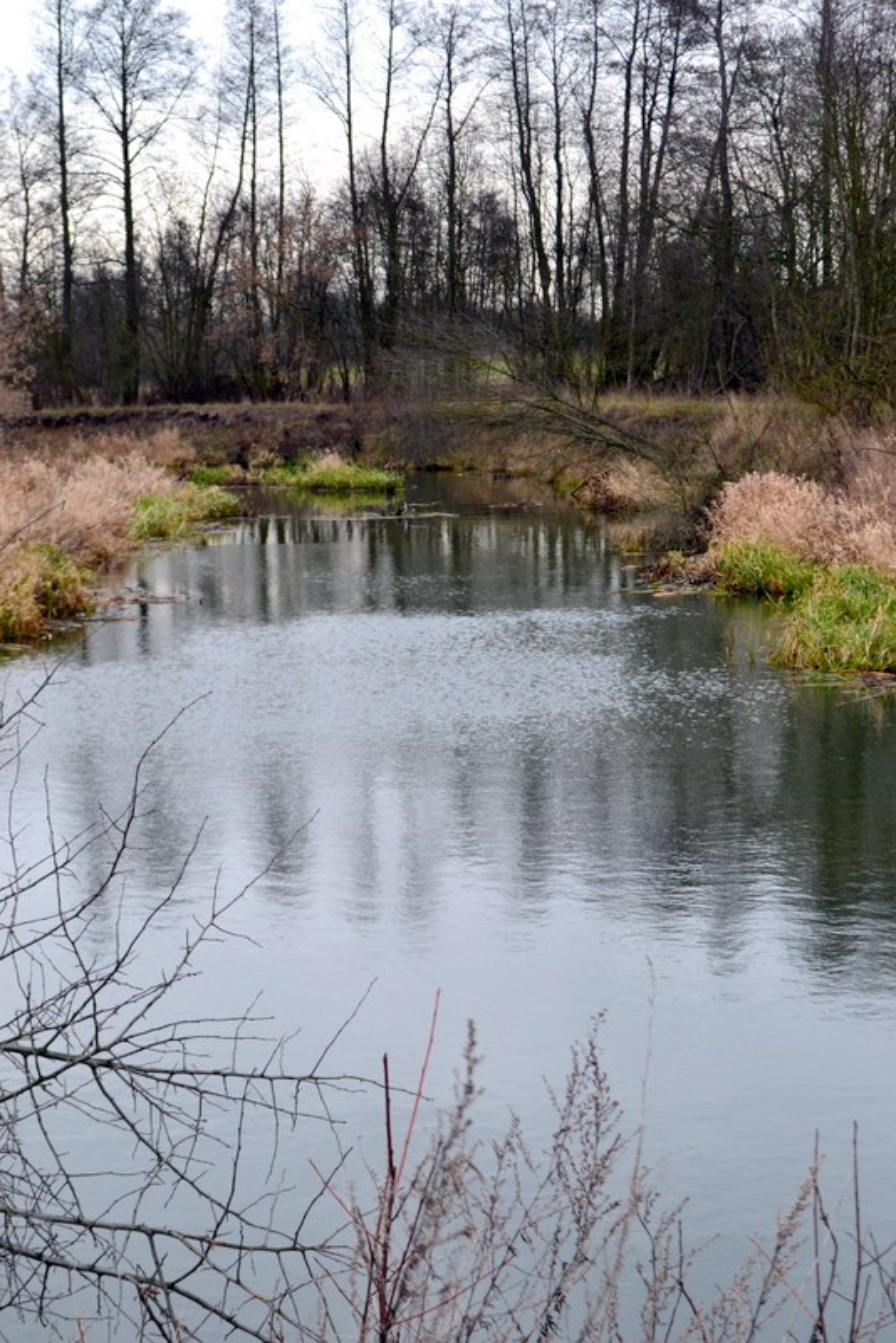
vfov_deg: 30.5
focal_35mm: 66
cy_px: 672
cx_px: 448
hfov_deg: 20.6
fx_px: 2462
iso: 720
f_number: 8
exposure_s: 1/60
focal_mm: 44
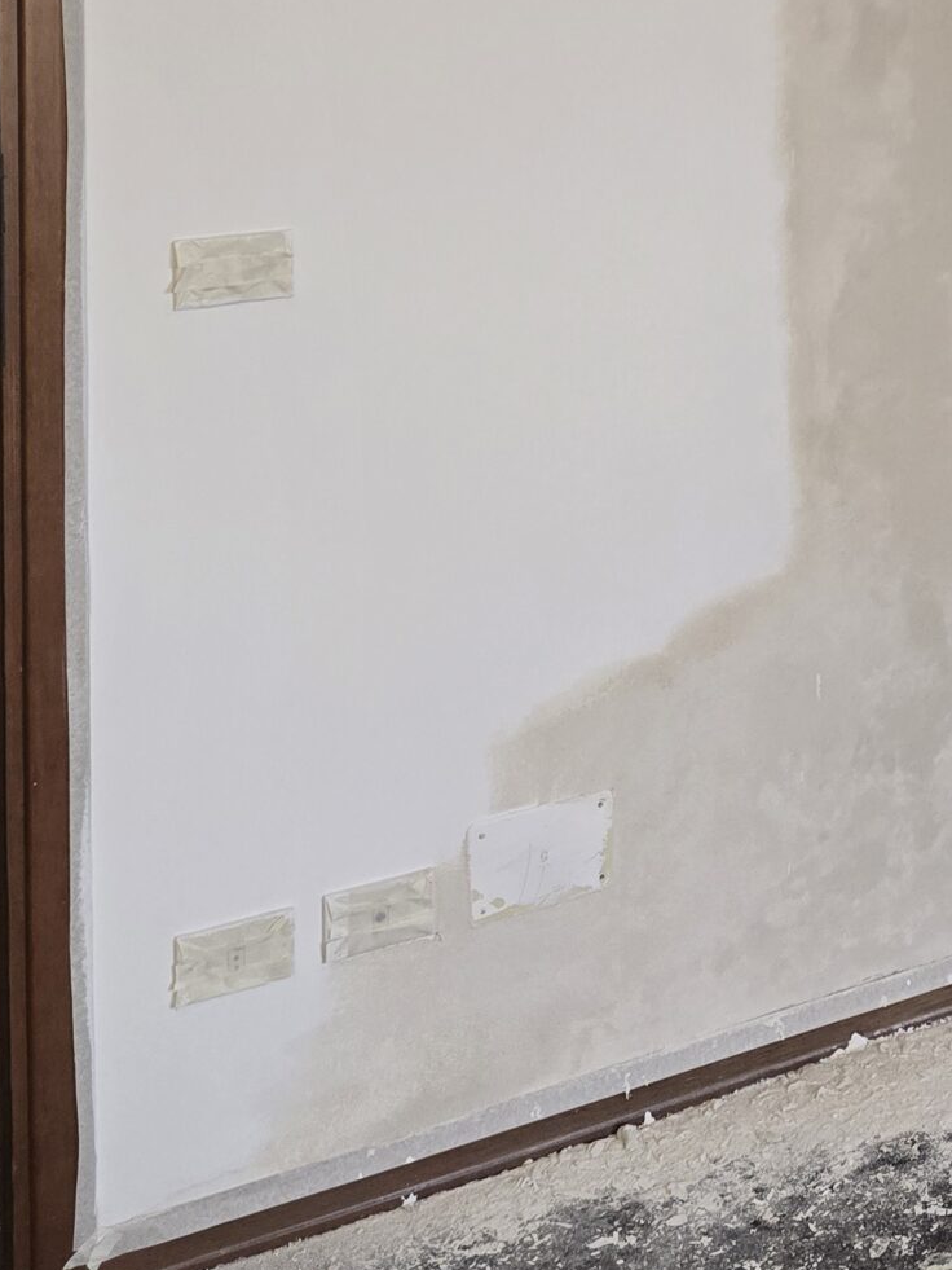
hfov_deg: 22.3
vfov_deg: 29.1
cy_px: -122
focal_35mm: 60
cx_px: 1181
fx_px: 2200
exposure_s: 1/100
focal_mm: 6.3
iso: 500
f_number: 1.7
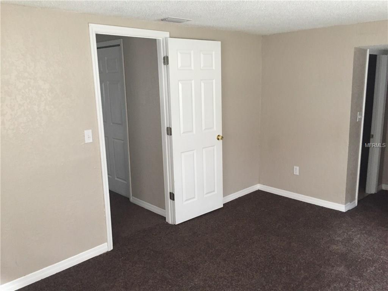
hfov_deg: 61.7
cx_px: 194
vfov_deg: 48.2
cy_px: 146
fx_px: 325
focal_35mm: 29
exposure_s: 1/30
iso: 160
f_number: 2.2
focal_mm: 4.15
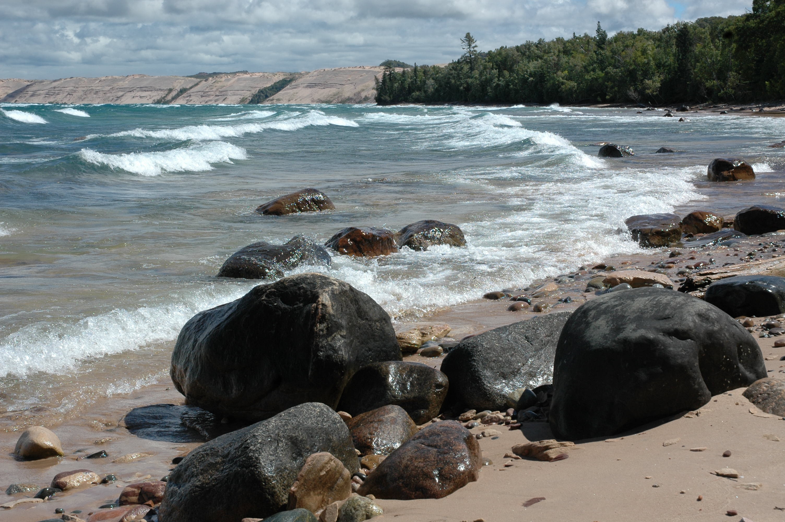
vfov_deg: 25.7
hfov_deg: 37.9
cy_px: 261
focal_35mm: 52
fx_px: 1144
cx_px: 392
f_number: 11
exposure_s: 1/500
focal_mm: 35
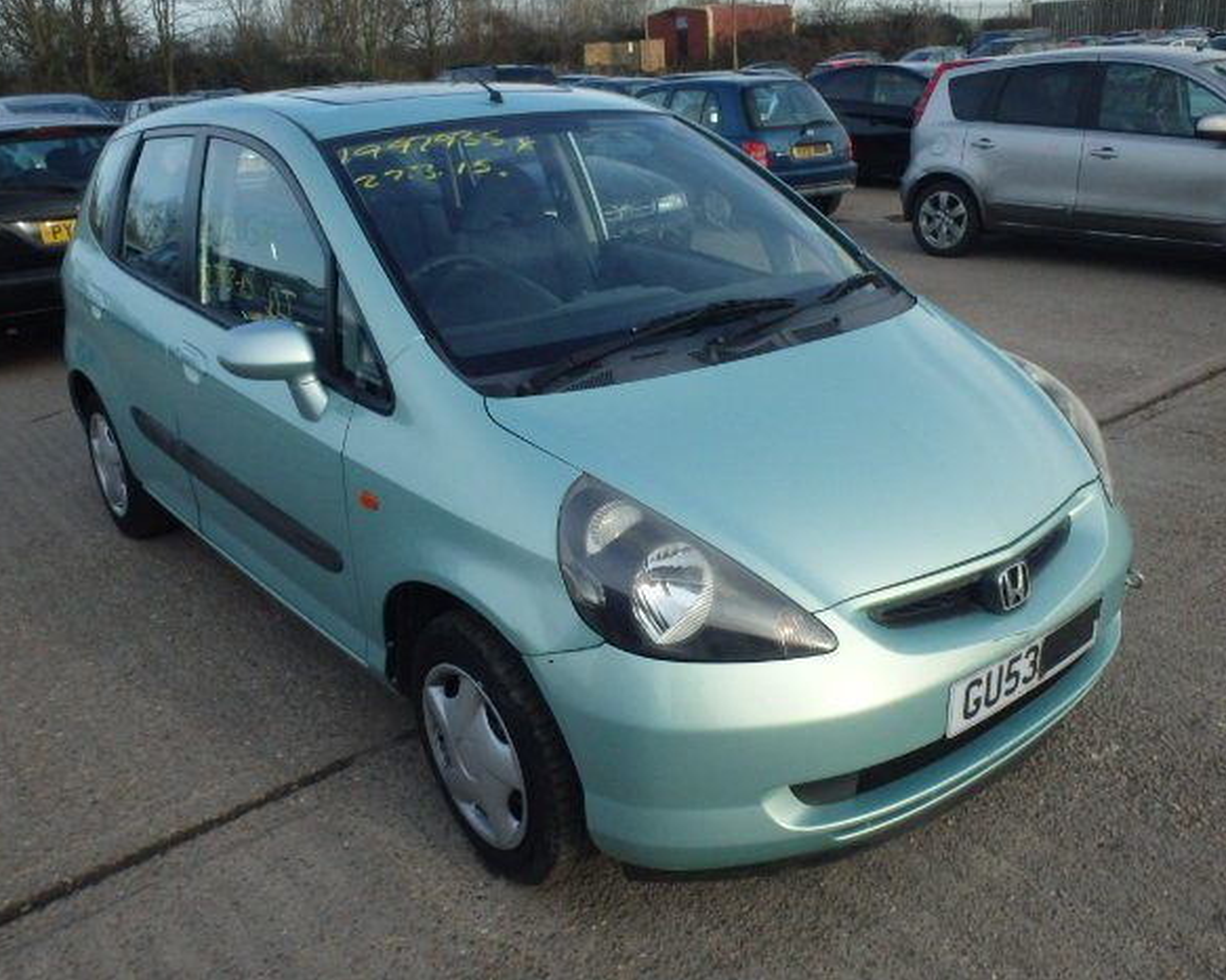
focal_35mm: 30
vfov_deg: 48.5
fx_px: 1088
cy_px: 496
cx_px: 620
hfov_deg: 58.8
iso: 400
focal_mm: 5
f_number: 11
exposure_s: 1/160
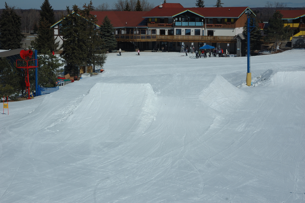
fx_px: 559
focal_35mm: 66
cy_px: 102
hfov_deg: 30.5
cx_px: 152
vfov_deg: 20.6
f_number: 10
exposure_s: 1/400
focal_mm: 44
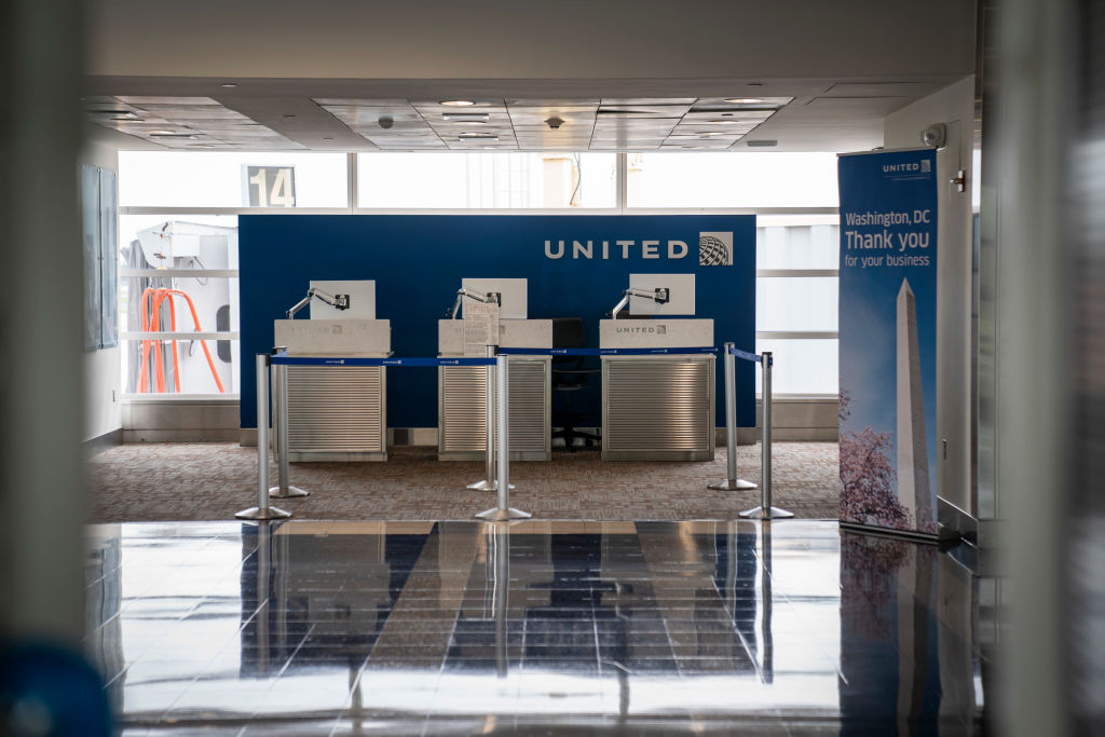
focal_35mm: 69
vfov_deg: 19.7
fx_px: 2118
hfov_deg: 29.2
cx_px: 552
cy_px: 368
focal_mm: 69
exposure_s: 1/80
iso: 100
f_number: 2.8
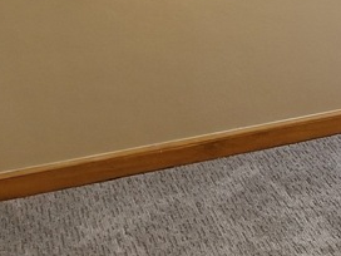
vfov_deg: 14.3
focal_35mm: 98
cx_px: 587
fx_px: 965
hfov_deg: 17.0
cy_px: -99
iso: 250
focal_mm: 4.25
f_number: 1.7
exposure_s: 1/120
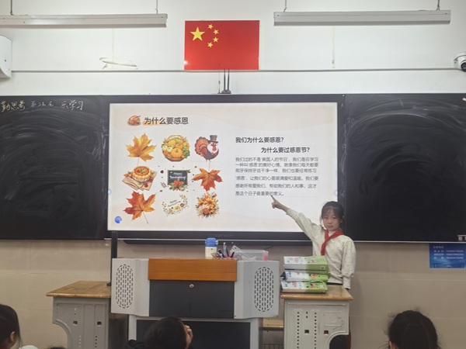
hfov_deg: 42.9
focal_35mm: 44
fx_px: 592
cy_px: 174
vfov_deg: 32.9
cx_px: 233
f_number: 1.9
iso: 64
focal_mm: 5.52
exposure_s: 1/44.8
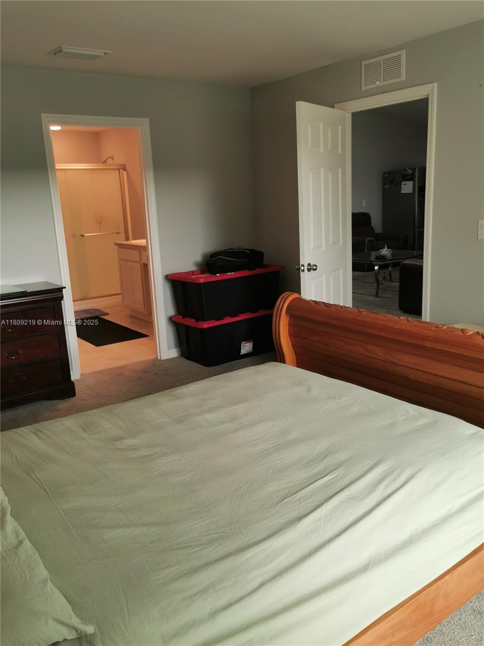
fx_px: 559
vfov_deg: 60.0
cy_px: 323
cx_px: 242
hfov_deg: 46.8
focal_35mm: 30
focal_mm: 5.56
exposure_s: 1/146
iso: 50
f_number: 1.6
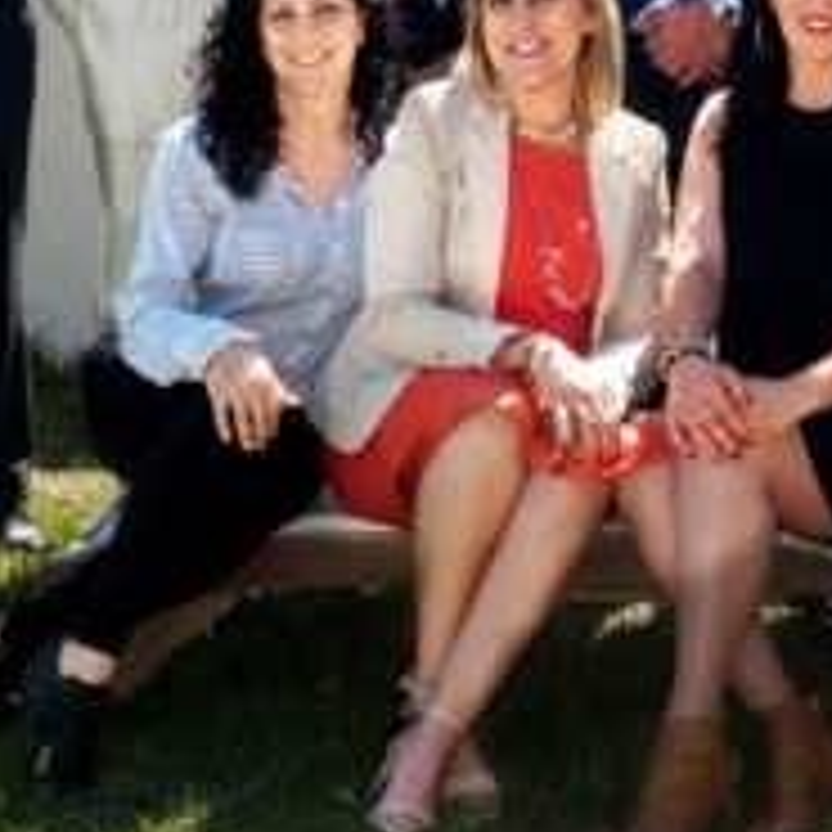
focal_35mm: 140
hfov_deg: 12.2
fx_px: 3796
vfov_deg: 12.3
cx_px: 980
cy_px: -40
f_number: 7.1
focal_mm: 29
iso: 200
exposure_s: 1/250
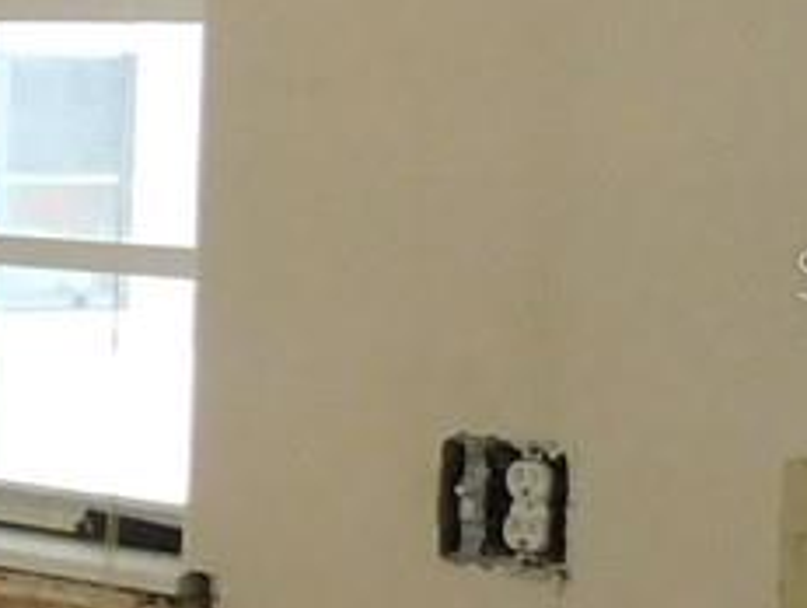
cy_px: 273
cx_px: -1670
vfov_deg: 9.4
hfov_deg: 9.5
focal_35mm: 159
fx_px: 3713
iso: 360
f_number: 3
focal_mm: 4
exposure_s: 1/30
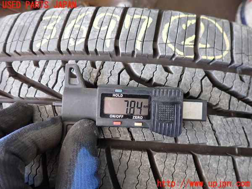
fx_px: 182
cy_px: 94
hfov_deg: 69.4
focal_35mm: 25
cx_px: 126
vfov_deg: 54.9
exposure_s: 1/30
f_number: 2
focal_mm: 4.5
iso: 250
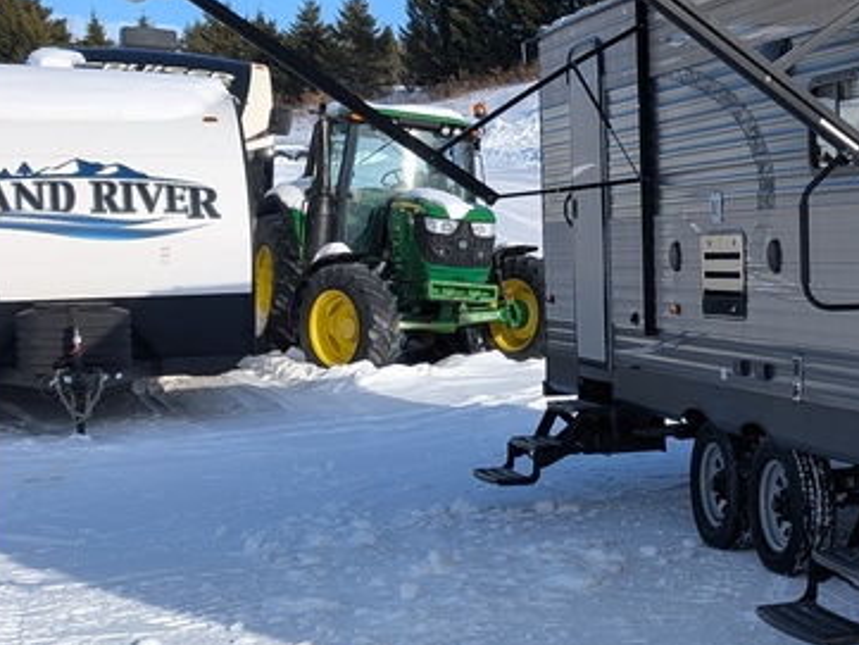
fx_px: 1688
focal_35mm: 68
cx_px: 1192
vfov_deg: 21.6
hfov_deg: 24.1
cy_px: 338
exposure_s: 1/814
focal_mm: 6.9
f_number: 1.68
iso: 19
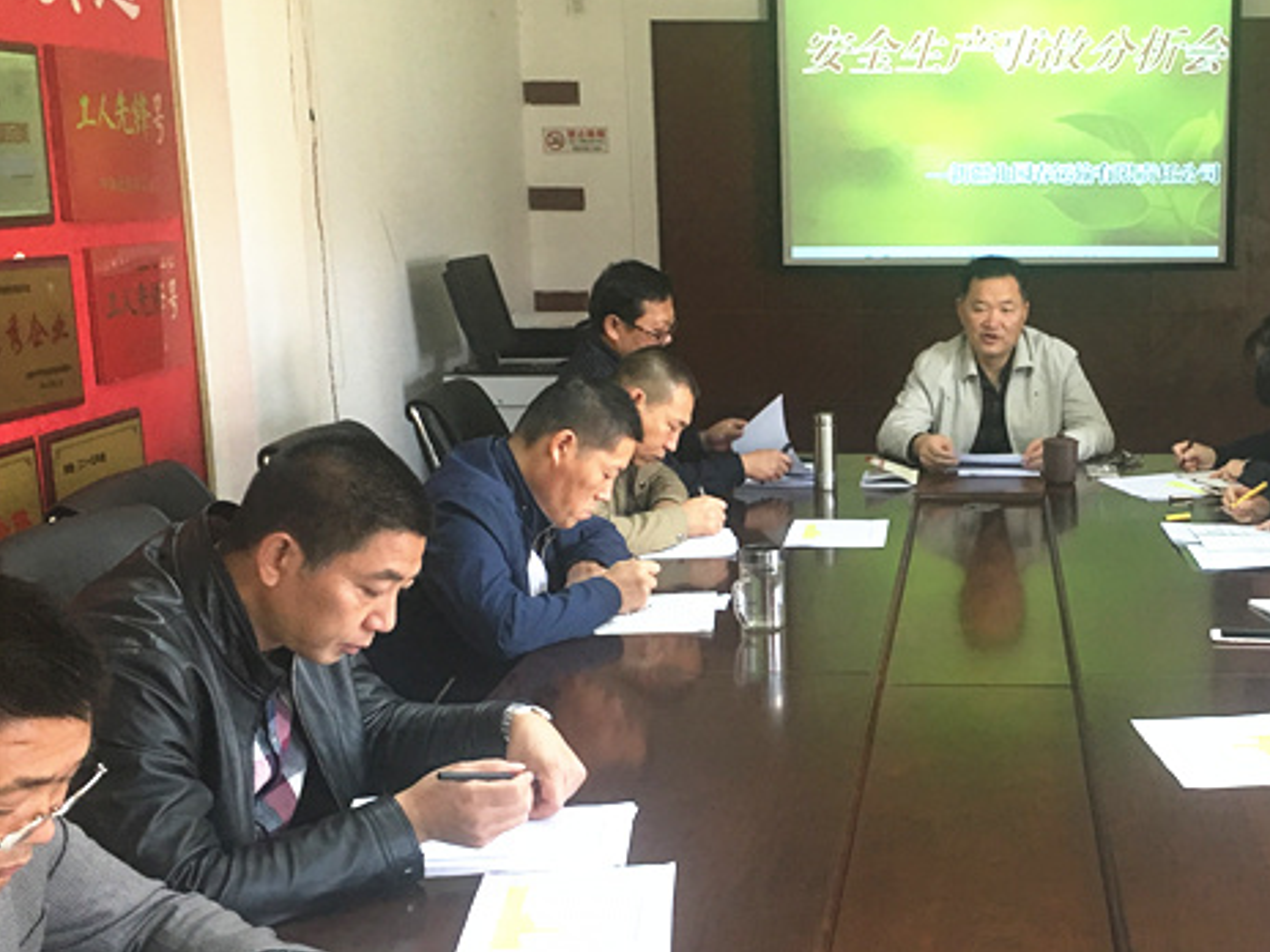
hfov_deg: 37.3
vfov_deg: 29.1
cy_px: 558
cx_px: 952
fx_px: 1834
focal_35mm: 50
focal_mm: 4.15
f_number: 2.2
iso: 125
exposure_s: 1/33
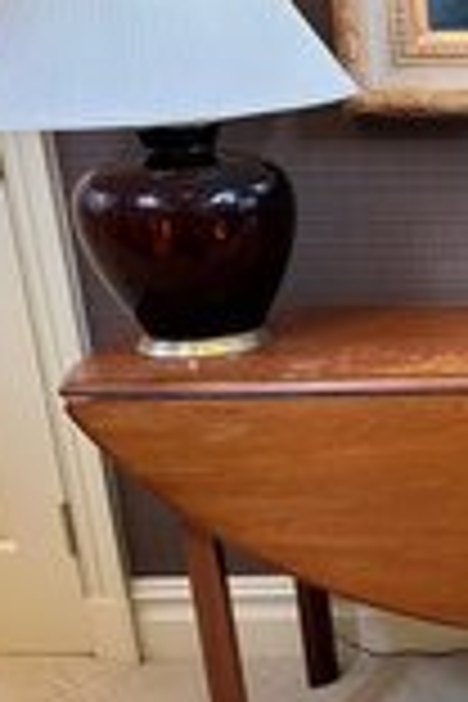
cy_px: 349
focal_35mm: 55
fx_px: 1072
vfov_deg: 36.2
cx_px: 709
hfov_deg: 20.8
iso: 200
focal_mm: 6.86
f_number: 1.78
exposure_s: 1/60
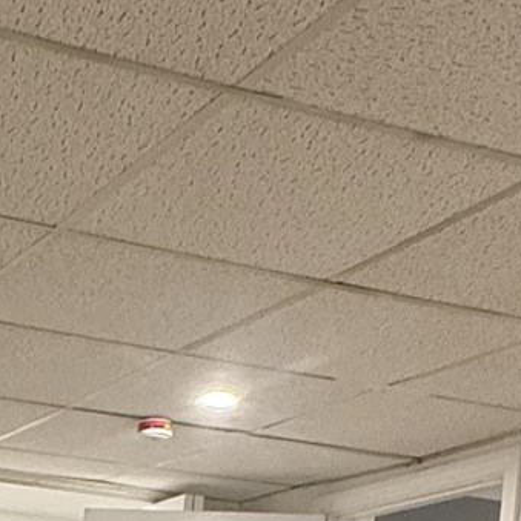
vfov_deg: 17.4
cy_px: 898
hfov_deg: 19.3
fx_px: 1430
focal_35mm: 84
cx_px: -124
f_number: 2.2
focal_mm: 2.22
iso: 500
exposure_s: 1/60
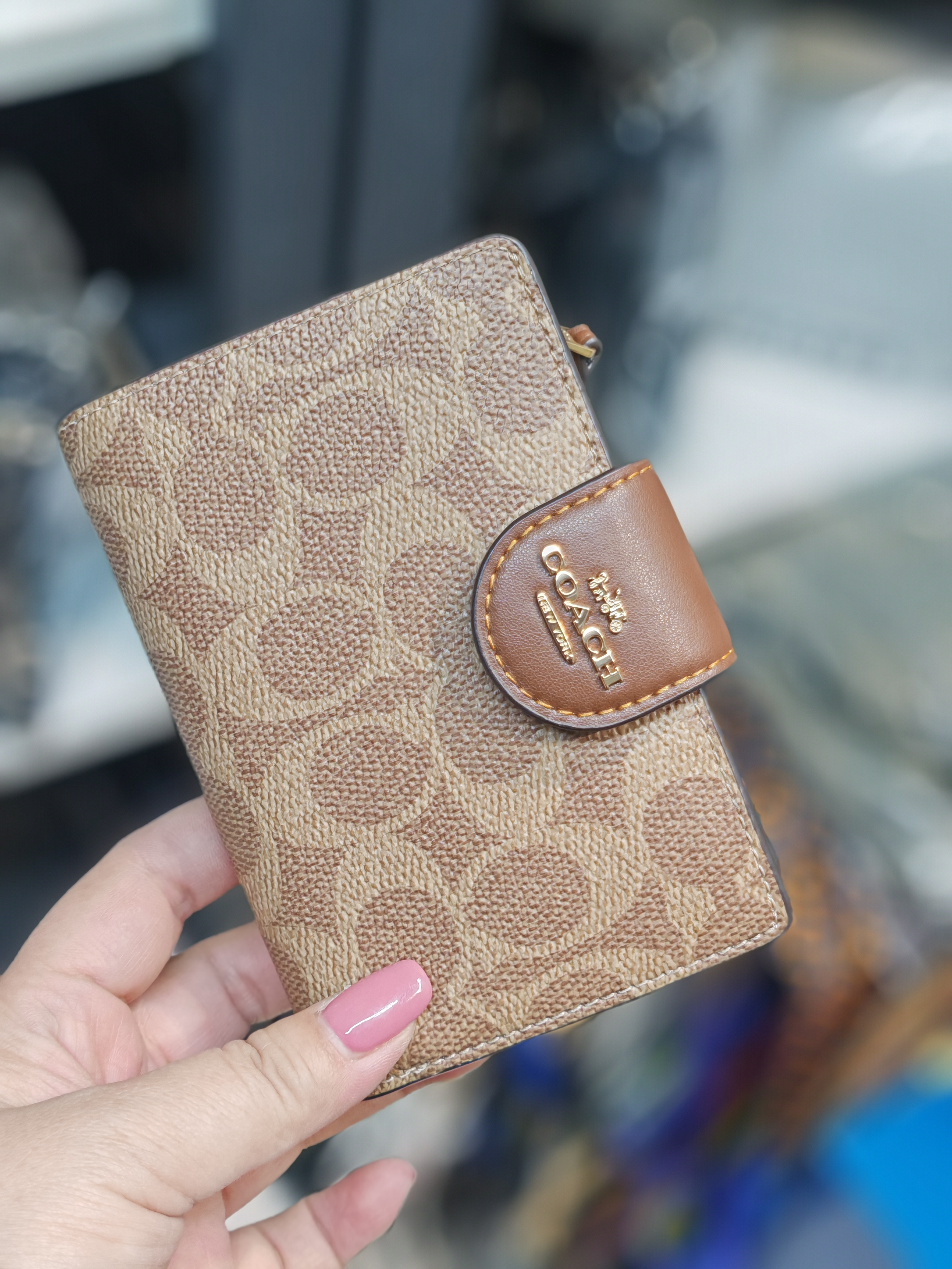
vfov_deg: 38.2
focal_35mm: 50
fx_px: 1833
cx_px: 476
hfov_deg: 29.1
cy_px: 634
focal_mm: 5.3
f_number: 2.4
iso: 200
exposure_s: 1/100
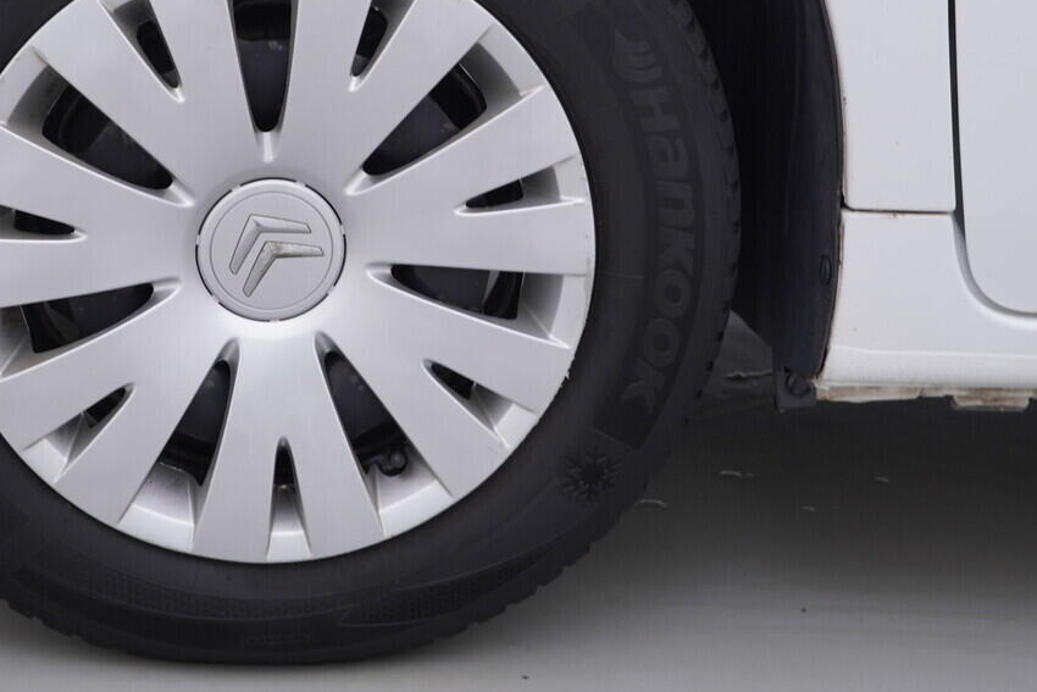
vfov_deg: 22.1
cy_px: 190
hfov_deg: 32.7
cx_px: 381
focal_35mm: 61
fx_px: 1757
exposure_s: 1/60
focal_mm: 24
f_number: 4
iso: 125
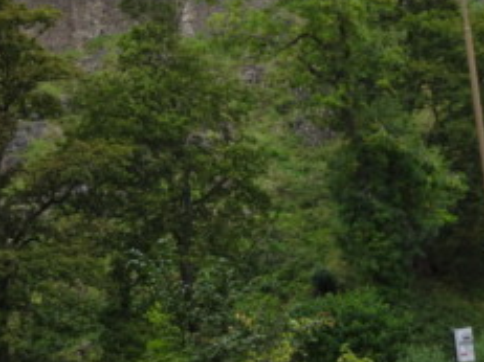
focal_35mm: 80
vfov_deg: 18.1
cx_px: 216
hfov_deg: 24.4
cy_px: 28
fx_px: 1118
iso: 80
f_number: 4
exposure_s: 1/125
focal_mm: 6.37
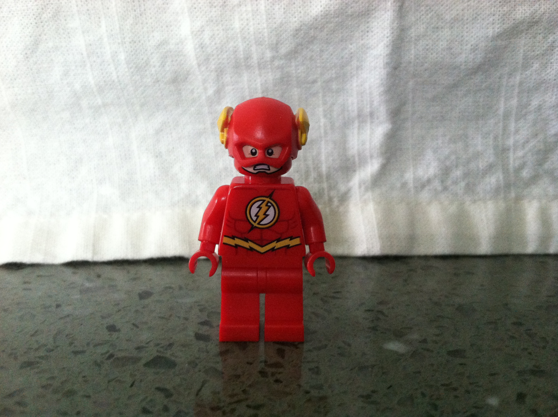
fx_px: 563
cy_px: 208
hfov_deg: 52.7
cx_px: 279
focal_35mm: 35
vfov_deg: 40.6
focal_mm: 3.85
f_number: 2.8
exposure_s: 1/15
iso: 320
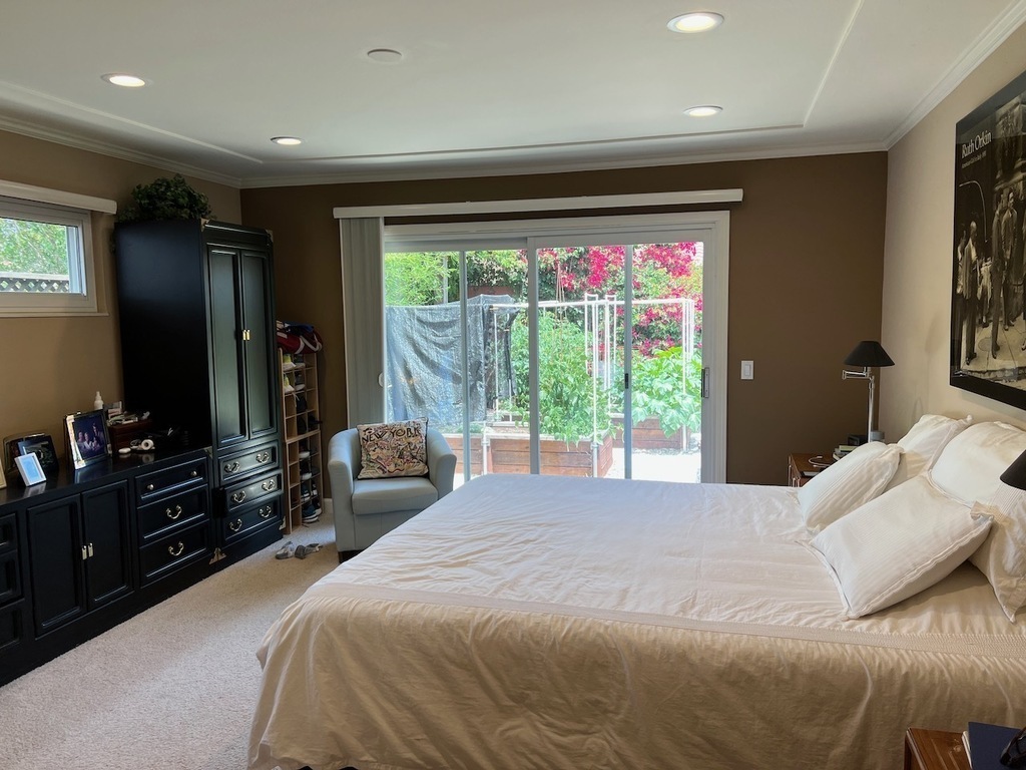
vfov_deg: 53.1
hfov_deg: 67.3
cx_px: 513
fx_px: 771
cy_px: 385
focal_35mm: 26
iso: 32
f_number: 1.5
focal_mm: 5.7
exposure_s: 1/126
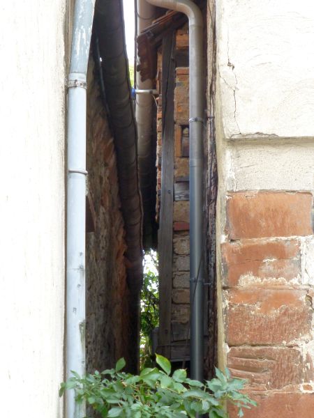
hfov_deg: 8.7
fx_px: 2056
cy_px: 209
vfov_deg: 11.6
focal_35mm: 170
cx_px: 157
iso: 400
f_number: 5.4
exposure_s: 1/60
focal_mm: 27.6
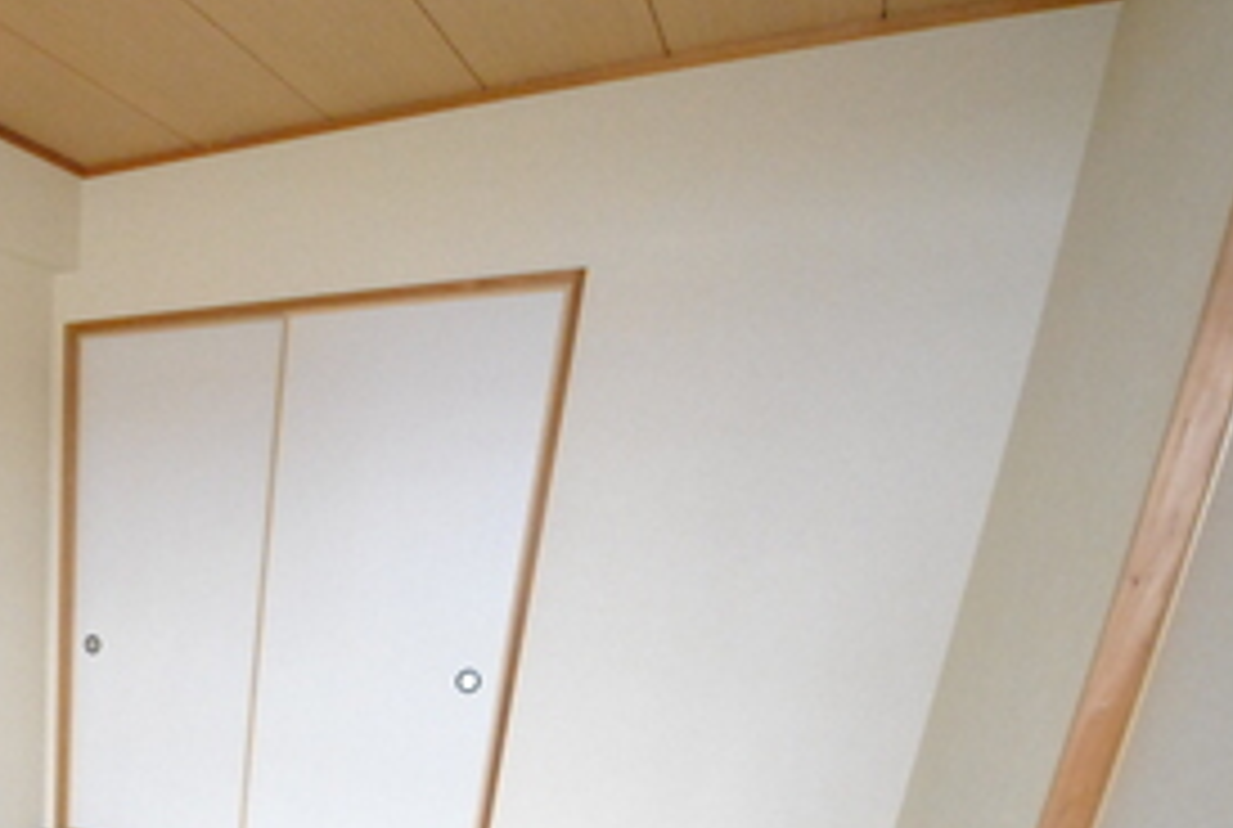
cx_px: 58
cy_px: 900
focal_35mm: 28
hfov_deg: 54.2
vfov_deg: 38.8
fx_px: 961
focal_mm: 8
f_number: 4.5
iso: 1600
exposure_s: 1/50
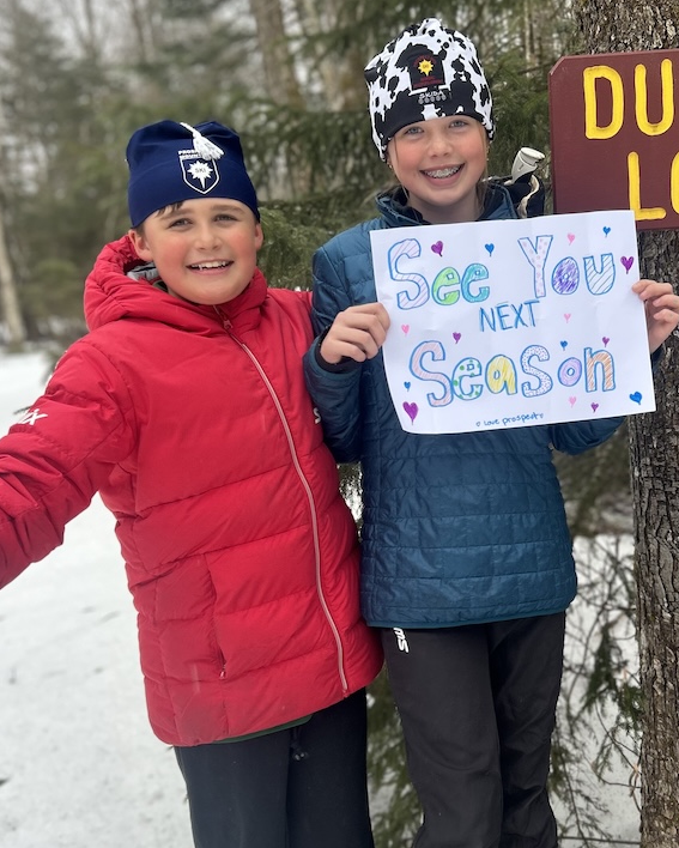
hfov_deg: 34.4
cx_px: 481
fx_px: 1079
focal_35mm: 43
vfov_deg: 42.8
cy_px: 458
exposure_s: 1/155
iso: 40
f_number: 1.5
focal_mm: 5.7
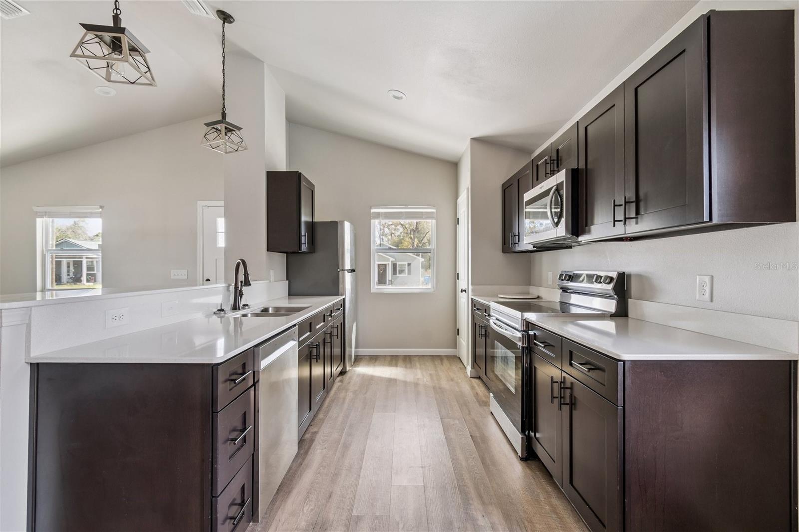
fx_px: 333
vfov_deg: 77.3
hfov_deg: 100.4
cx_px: 400
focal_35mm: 15
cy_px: 266
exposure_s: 1/2.5
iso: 200
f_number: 8
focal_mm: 10
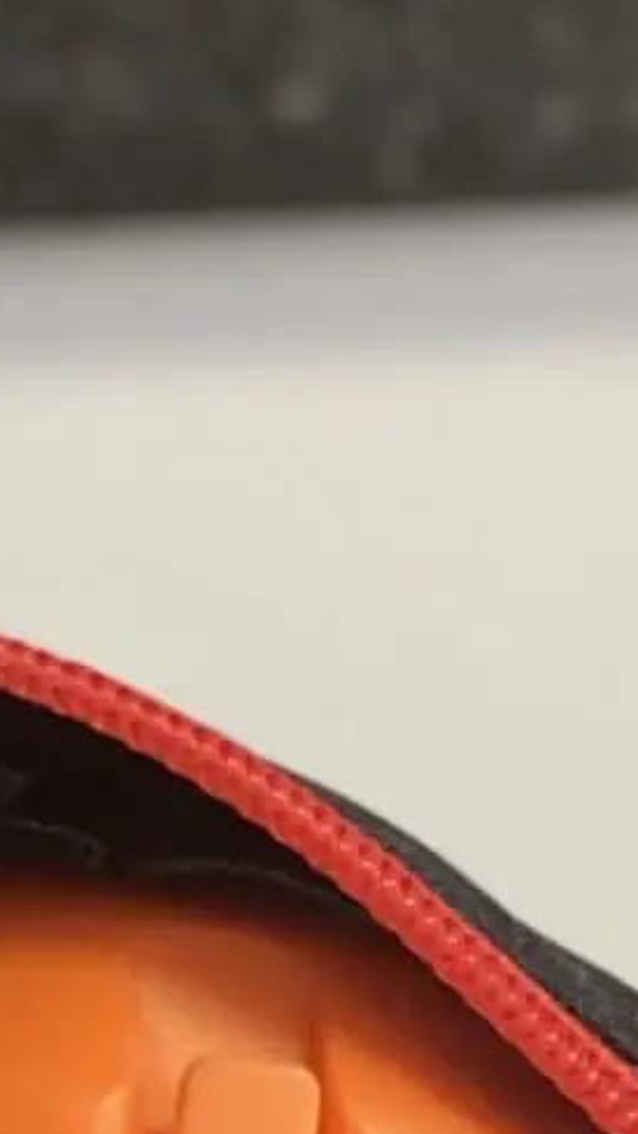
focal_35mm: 298
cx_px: -163
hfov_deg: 4.1
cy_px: 1150
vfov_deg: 7.2
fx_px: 8961
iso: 160
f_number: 2
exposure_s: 1/100
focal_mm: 6
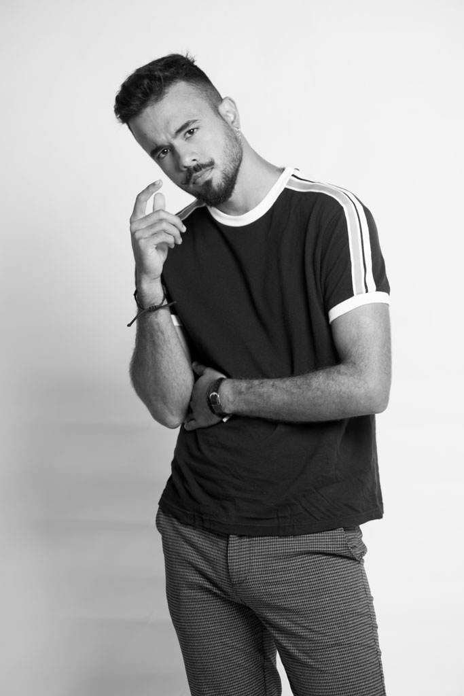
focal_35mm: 105
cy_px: 348
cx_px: 232
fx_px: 2029
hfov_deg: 13.0
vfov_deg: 19.5
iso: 100
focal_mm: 105
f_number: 5
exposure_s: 1/160
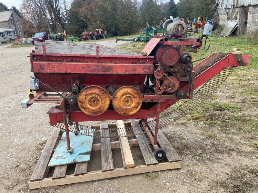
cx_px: 129
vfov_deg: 53.1
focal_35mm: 26
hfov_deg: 67.3
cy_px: 96
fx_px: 194
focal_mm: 4.25
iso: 32
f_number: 1.8
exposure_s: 1/173
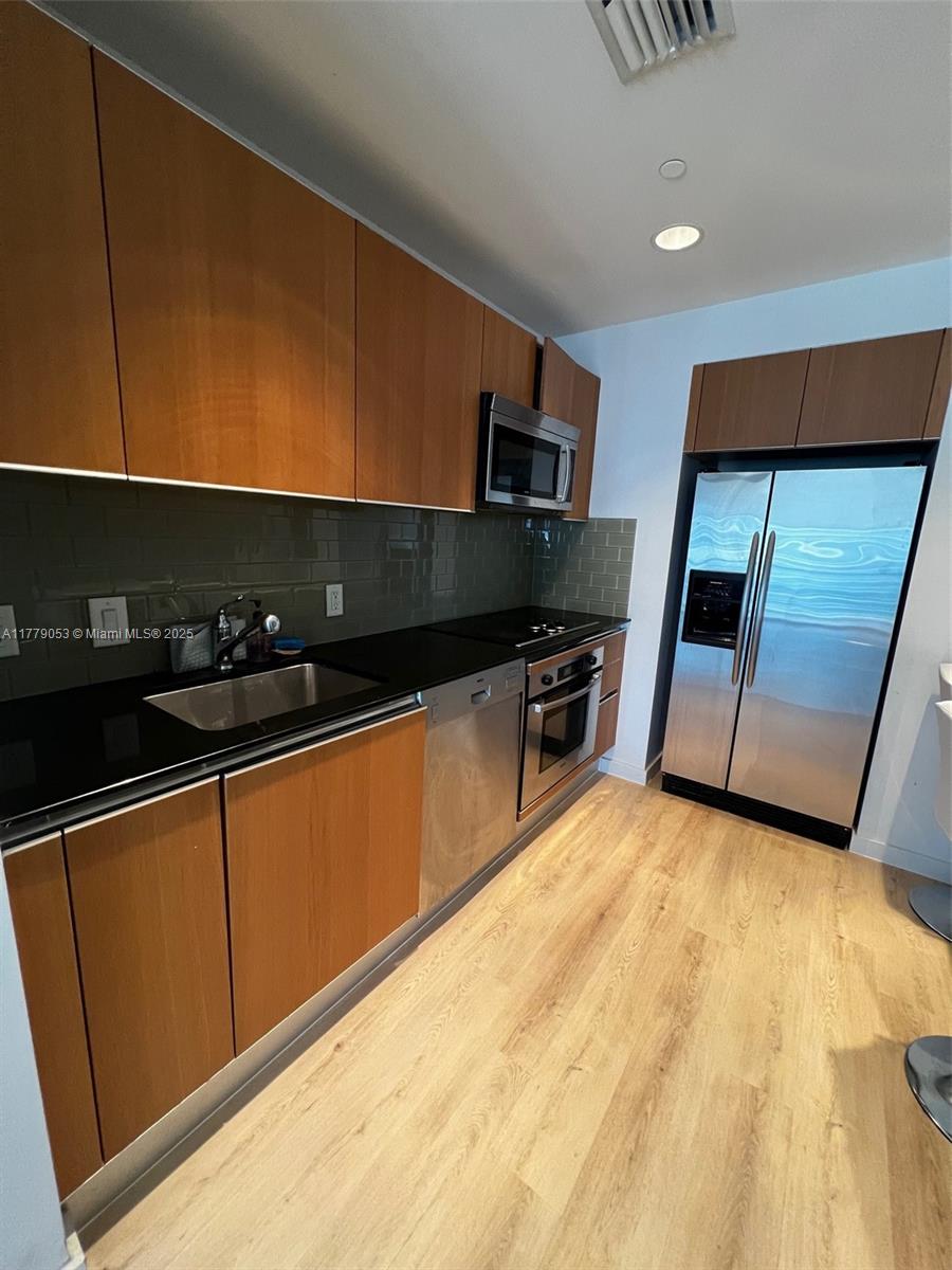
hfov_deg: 89.9
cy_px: 635
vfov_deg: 106.2
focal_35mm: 13
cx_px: 476
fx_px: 477
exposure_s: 1/60
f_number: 1.8
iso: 400
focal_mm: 1.57
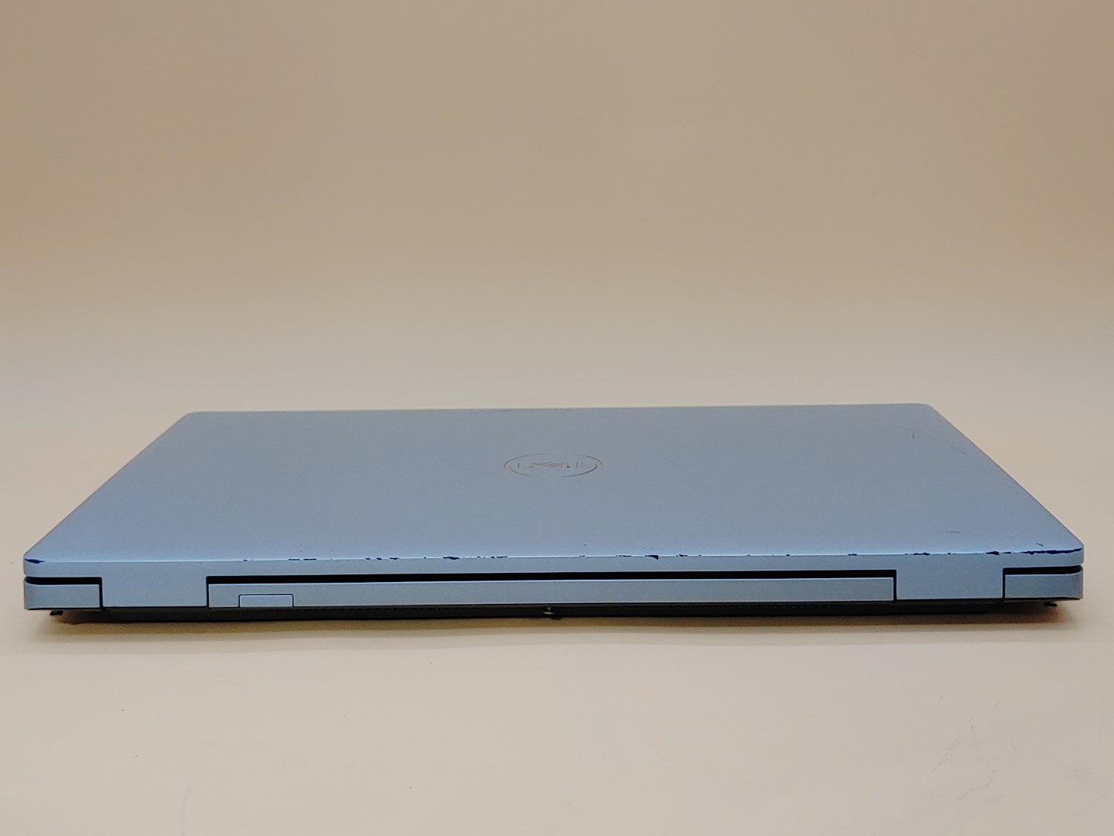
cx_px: 557
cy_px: 418
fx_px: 1416
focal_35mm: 44
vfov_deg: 32.9
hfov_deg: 42.9
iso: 50
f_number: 1.8
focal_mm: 4.36
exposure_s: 1/68
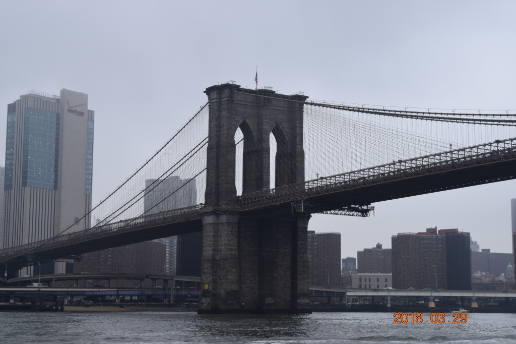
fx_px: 967
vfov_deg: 20.1
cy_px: 172
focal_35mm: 68
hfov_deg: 29.9
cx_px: 258
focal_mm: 45
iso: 250
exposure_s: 1/250
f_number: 8
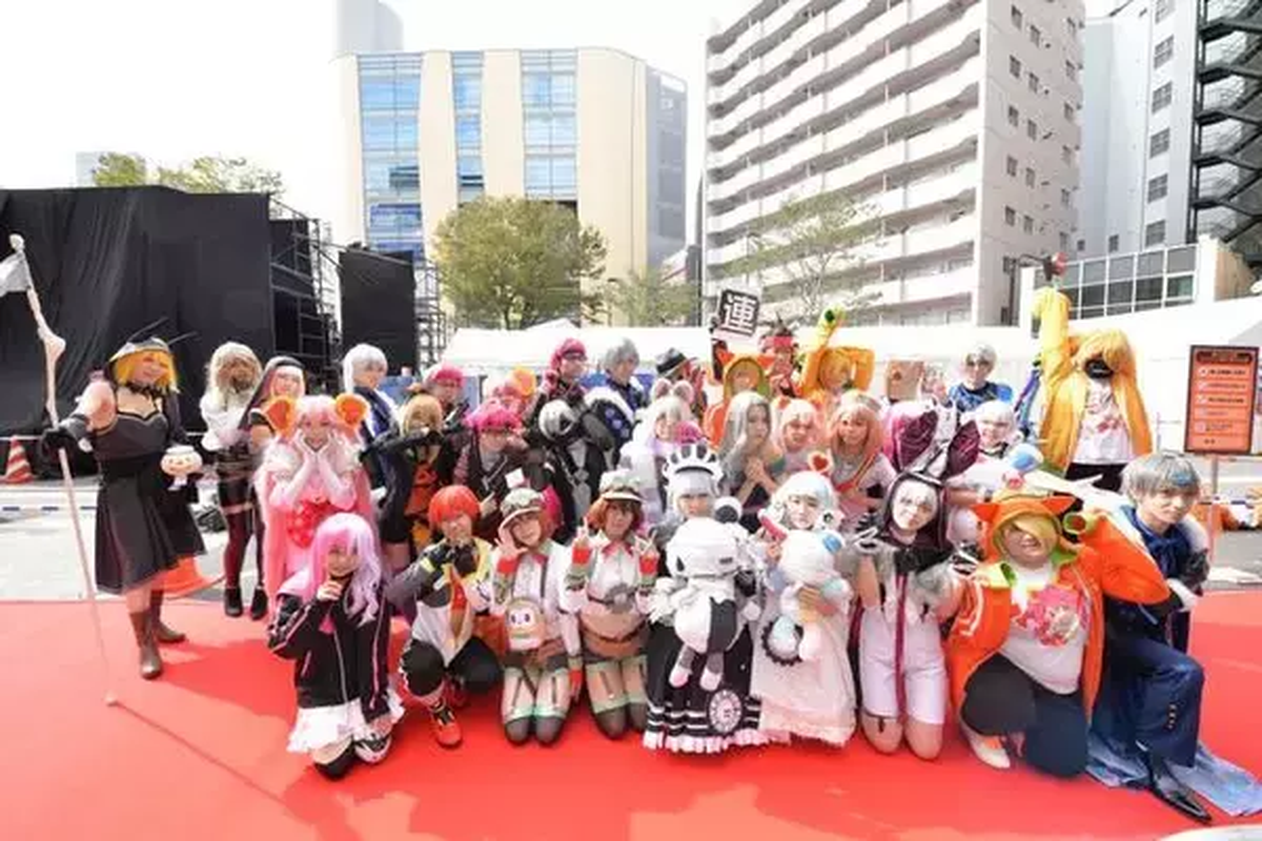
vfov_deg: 81.2
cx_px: 631
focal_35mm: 14
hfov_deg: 104.3
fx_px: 491
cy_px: 420
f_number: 8
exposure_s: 1/200
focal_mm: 14
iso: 250
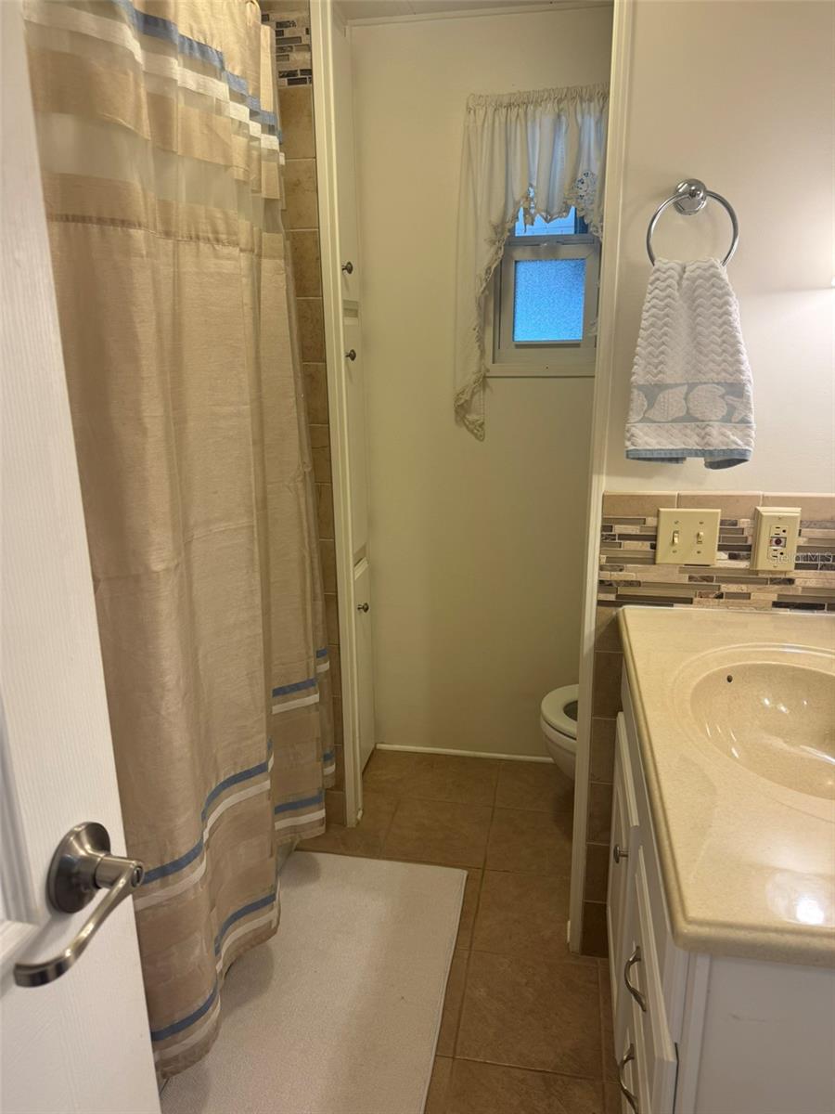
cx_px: 418
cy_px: 557
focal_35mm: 24
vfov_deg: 71.6
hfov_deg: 56.8
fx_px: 772
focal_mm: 6.76
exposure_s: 1/120
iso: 125
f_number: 1.78
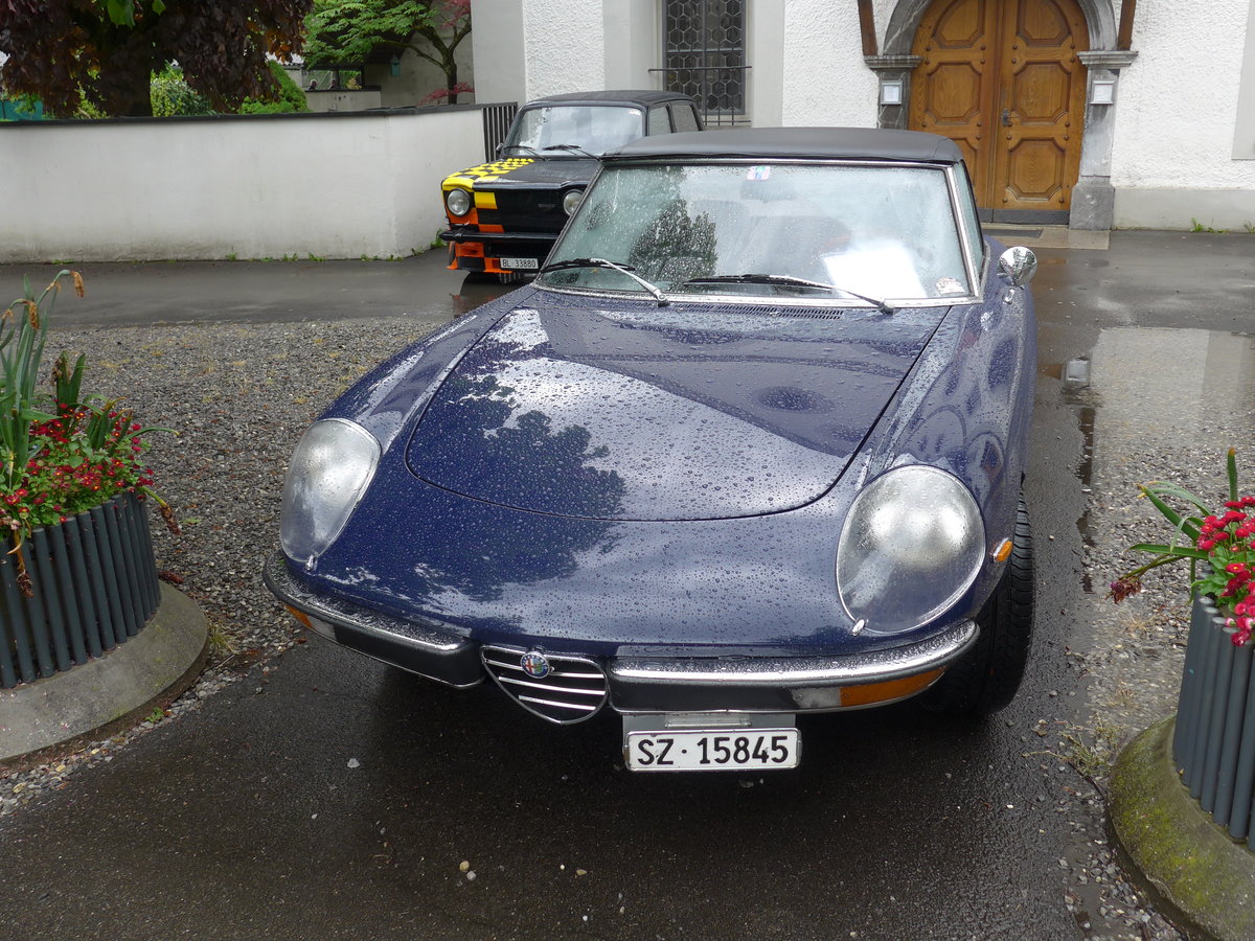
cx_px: 628
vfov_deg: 41.8
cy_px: 470
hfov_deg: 54.0
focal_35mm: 34
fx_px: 1233
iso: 80
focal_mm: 7
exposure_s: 1/125
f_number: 2.8
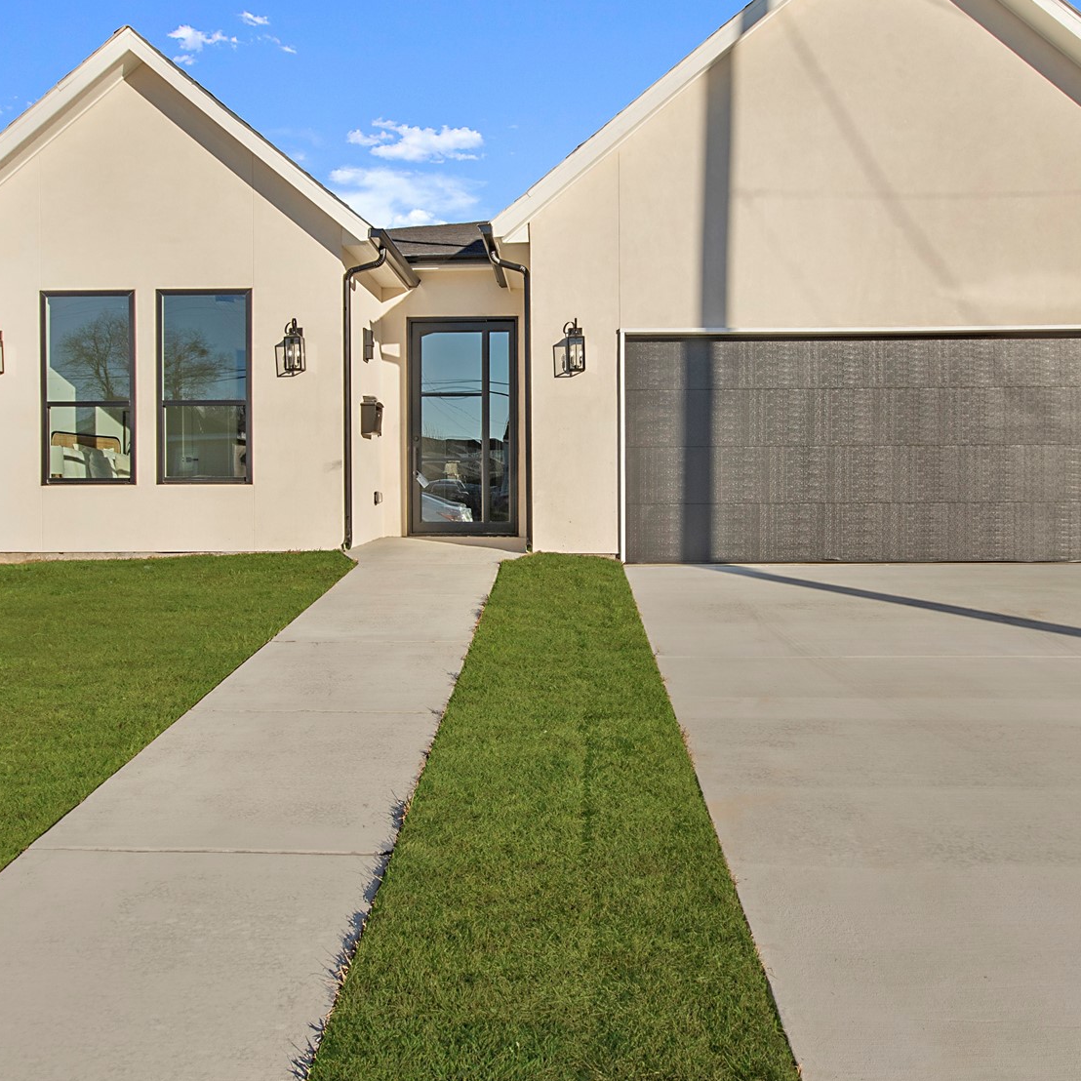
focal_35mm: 25
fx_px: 883
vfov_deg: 62.7
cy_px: 472
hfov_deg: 62.9
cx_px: 533
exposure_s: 1/320
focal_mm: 10
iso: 100
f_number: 11
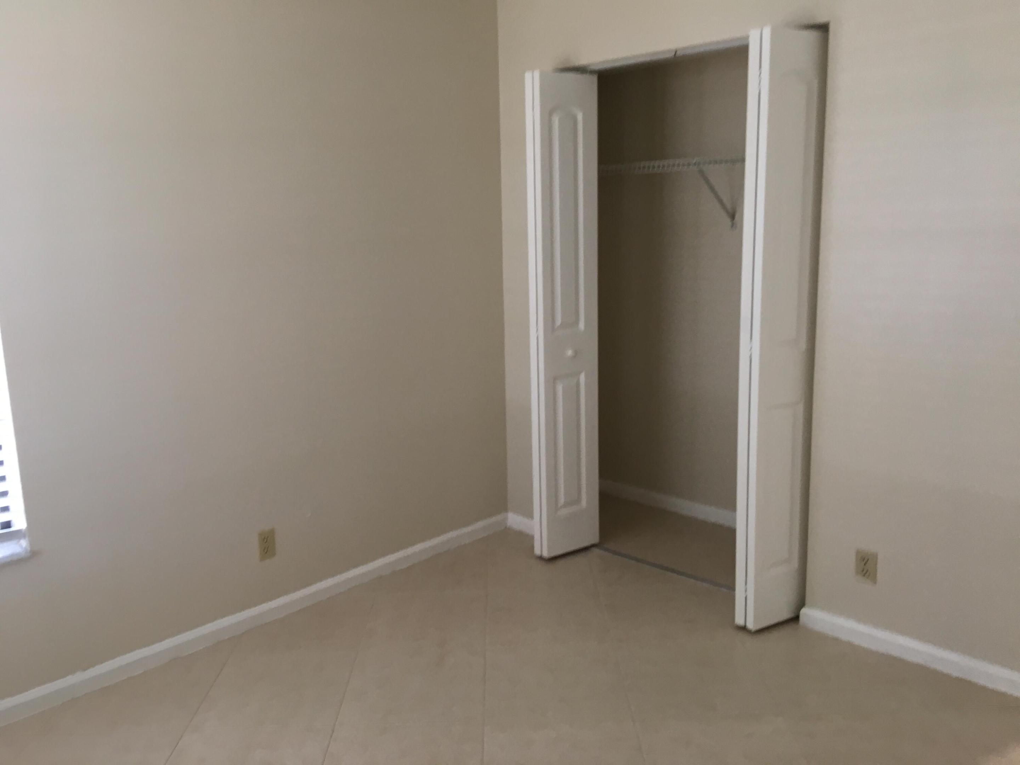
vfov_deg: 48.2
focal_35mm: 29
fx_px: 855
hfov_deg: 61.7
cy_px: 382
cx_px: 510
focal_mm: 4.15
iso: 64
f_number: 2.2
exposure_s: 1/30
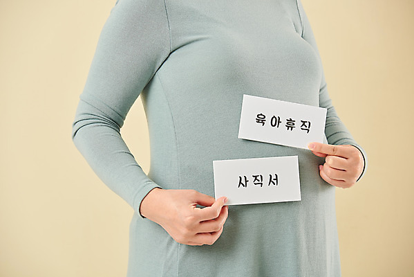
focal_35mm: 175
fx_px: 2013
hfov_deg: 11.7
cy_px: 138
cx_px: 207
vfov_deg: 7.9
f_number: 7.1
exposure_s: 1/125
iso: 100
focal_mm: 175
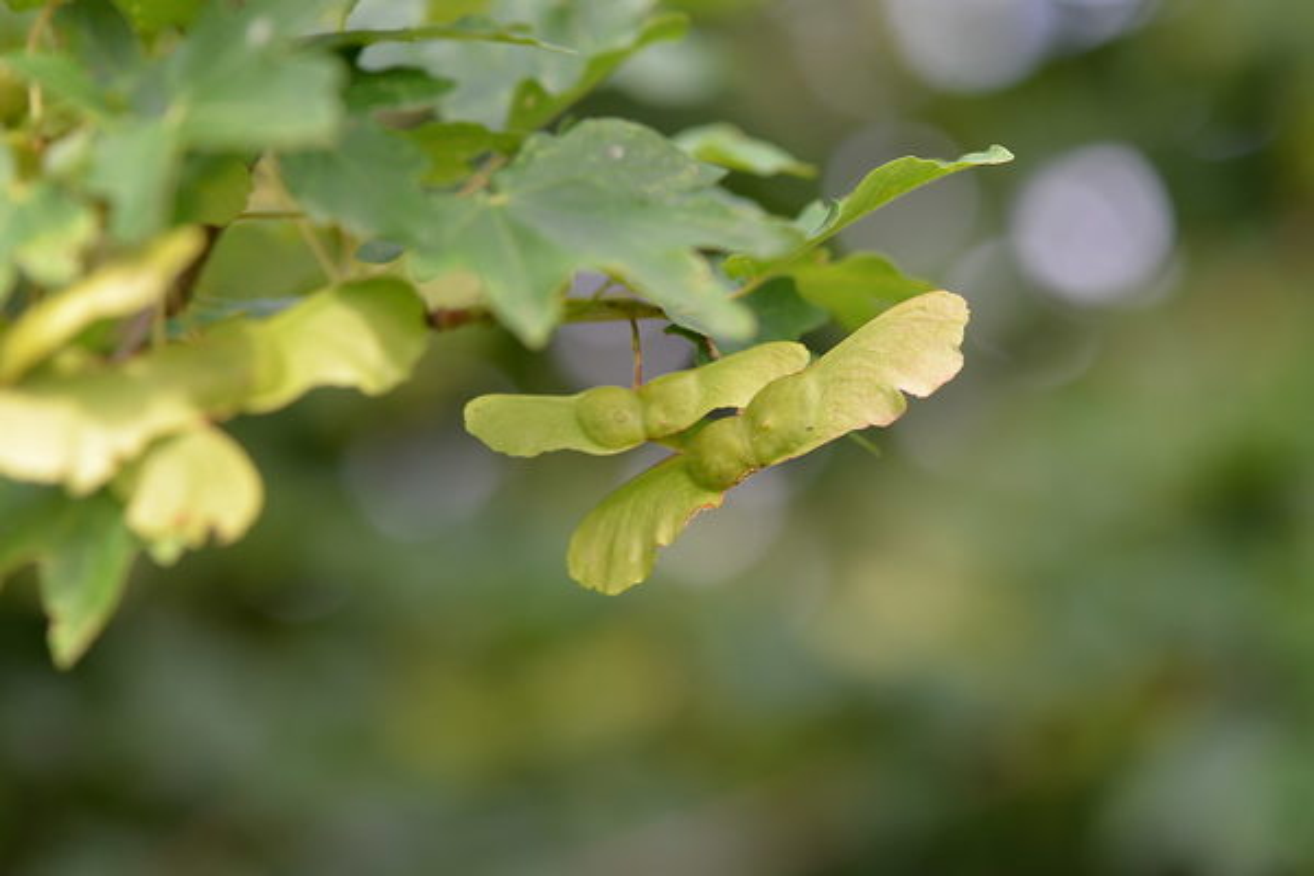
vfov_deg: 13.0
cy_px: 438
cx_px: 657
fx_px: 3832
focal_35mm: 105
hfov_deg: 19.5
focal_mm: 105
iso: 200
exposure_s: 1/125
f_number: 5.6
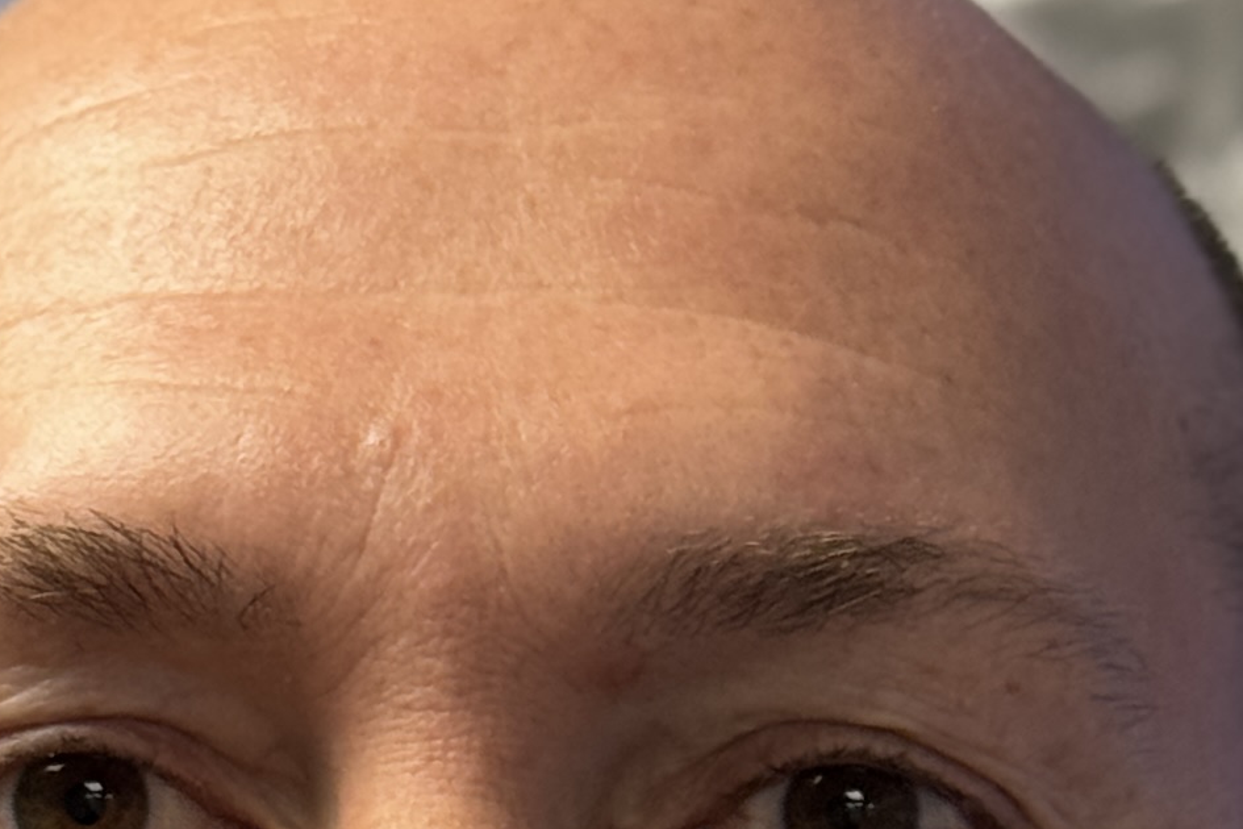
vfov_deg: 6.3
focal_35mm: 213
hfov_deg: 9.7
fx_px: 7354
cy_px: 1683
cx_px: 496
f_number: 1.78
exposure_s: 1/60
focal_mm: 6.76
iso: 160
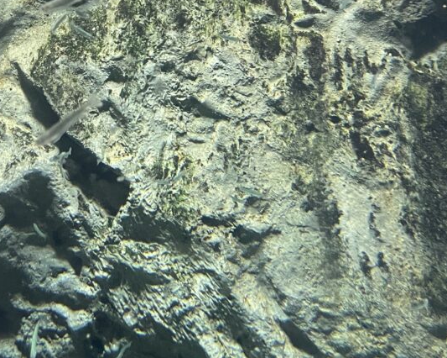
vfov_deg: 23.7
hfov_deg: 31.0
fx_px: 807
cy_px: -18
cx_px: 205
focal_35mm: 61
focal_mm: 4.2
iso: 400
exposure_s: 1/50
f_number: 1.6
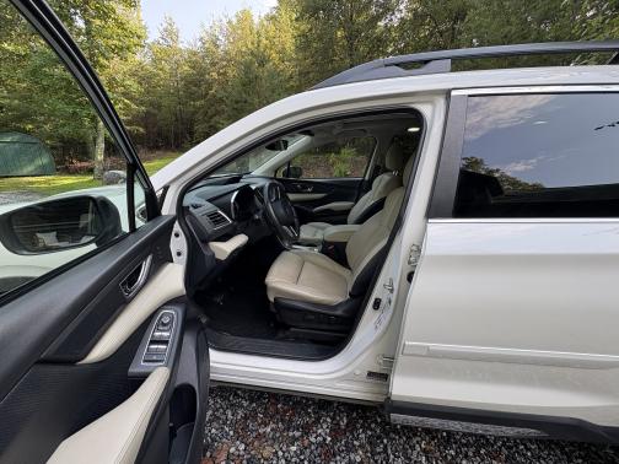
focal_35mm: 14
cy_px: 232
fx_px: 250
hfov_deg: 102.1
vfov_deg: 85.7
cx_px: 310
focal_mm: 2.22
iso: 64
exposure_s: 1/99
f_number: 2.2
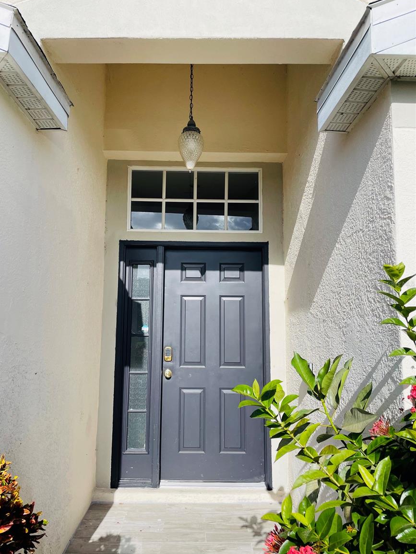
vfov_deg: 65.3
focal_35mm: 27
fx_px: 433
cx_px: 201
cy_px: 284
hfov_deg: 51.3
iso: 32
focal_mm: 4.2
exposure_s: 1/2747
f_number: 1.6
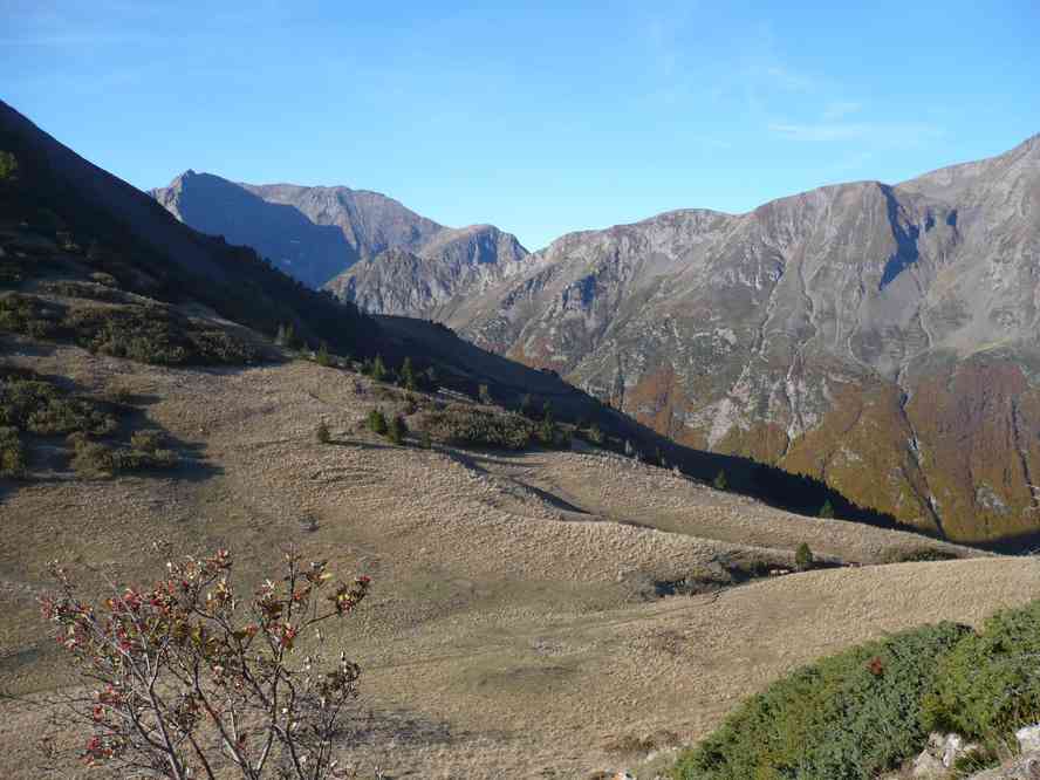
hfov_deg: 52.6
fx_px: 1052
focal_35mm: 35
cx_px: 520
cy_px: 390
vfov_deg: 40.7
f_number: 2.8
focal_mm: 5.8
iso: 100
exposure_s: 1/1000
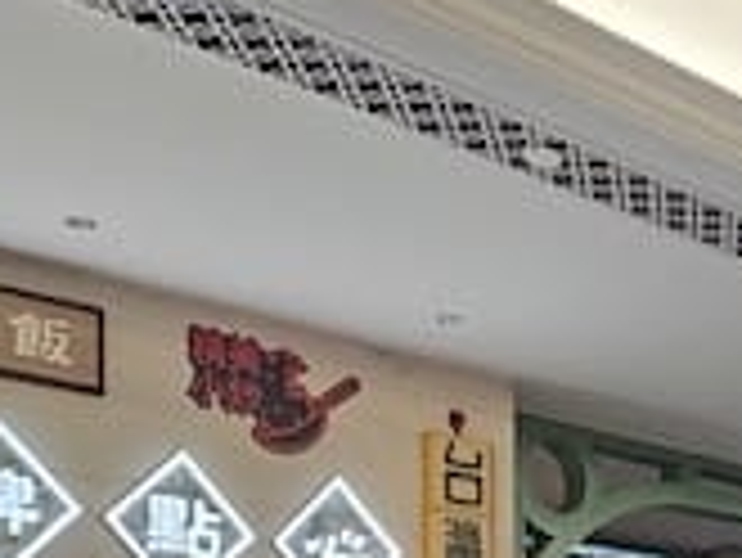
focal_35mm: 63
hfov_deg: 28.8
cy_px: 806
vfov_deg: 20.4
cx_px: 738
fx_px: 1351
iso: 125
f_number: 2.2
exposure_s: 1/54.7
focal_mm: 2.2
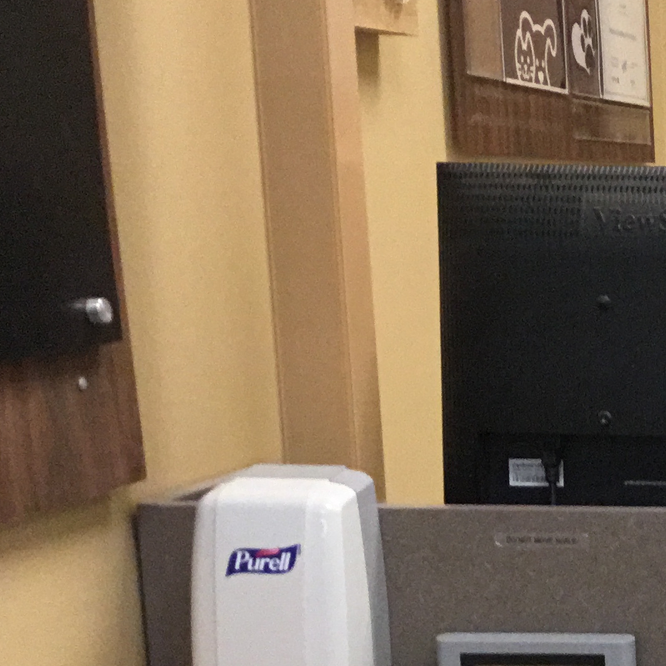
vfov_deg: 20.4
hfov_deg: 18.3
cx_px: 1004
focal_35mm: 84
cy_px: 536
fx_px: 1828
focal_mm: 3.3
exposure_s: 1/30
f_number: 2.4
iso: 200
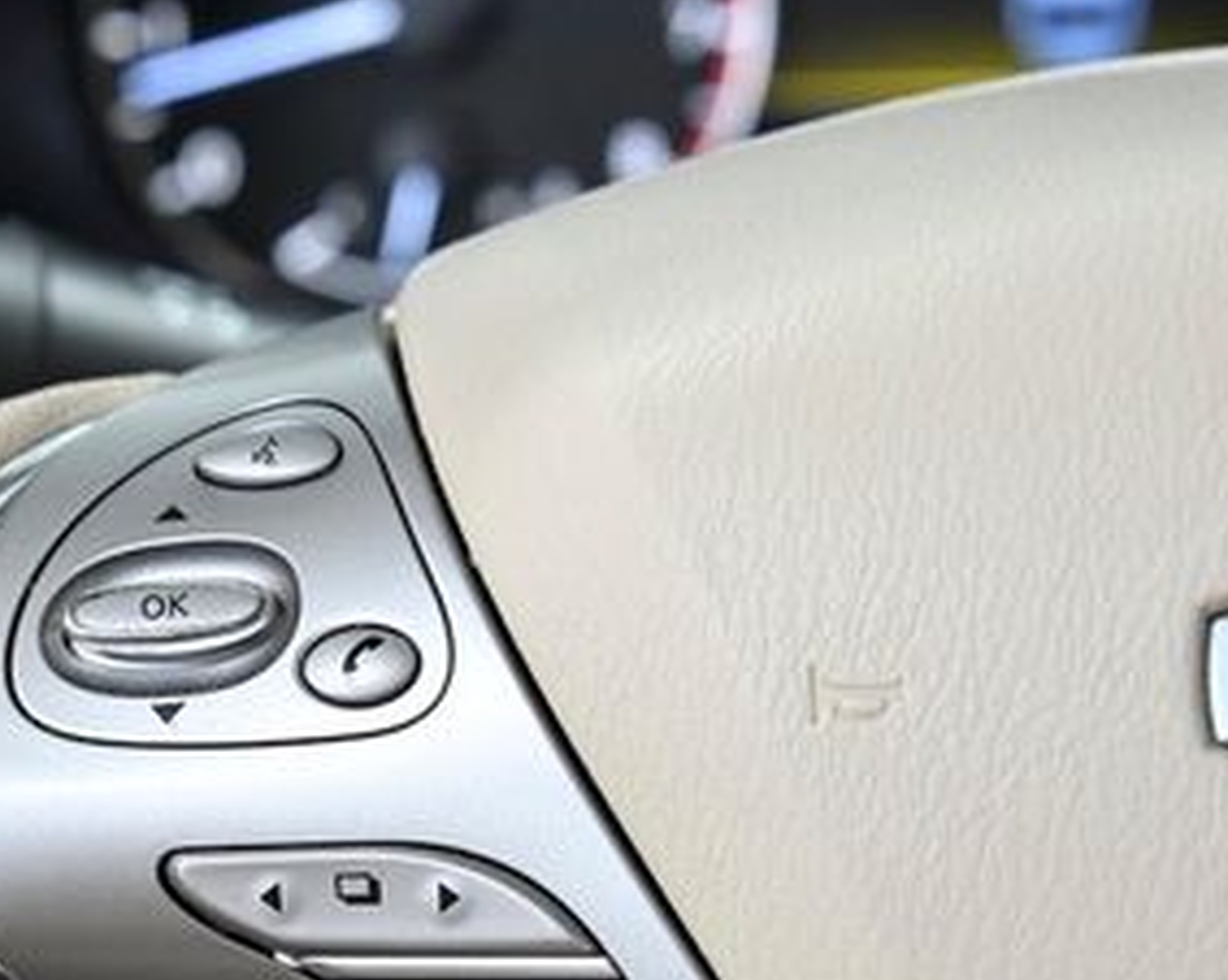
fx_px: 5012
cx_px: 182
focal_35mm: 138
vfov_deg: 11.1
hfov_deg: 13.9
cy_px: 800
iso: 2000
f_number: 5.6
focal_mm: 65
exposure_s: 1/100
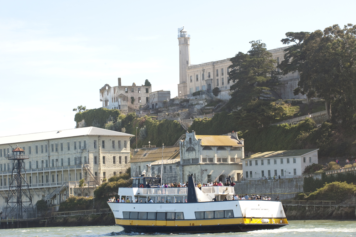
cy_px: 118
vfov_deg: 11.0
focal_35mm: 125
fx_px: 1236
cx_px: 178
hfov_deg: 16.4
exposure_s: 1/400
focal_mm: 125
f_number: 9
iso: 400
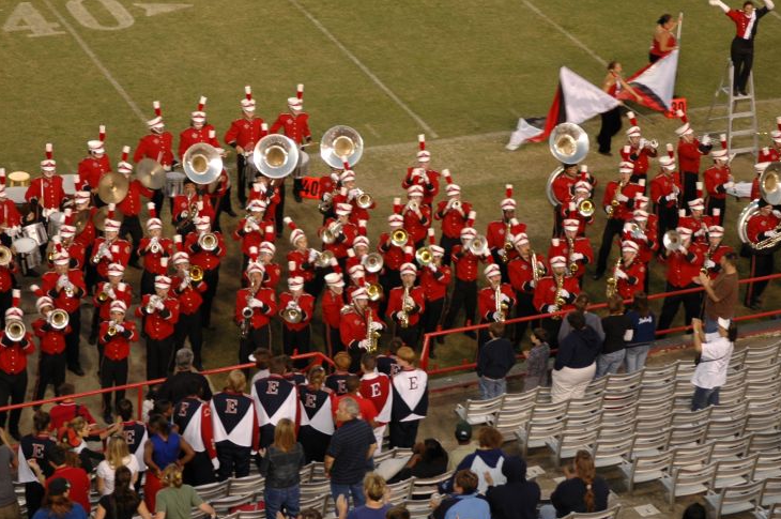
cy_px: 260
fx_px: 2507
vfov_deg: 11.8
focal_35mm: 116
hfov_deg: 17.7
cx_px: 322
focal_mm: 55
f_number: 2.8
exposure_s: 1/60
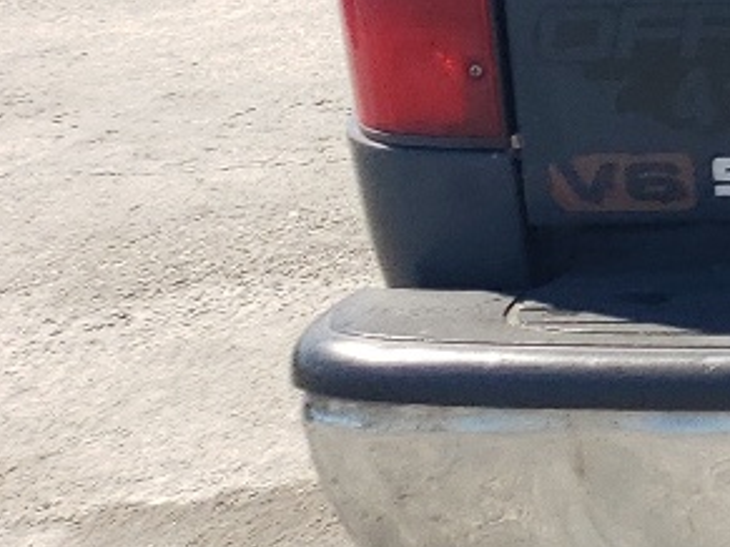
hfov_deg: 11.0
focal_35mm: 143
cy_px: -166
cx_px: 1907
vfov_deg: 10.2
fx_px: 3014
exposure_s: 1/2000
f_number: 1.5
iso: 50
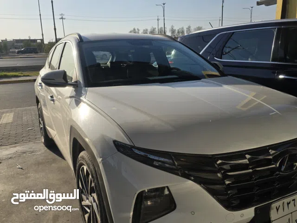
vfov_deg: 58.9
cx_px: 148
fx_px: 197
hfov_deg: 73.9
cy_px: 112
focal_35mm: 23
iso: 12
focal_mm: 6.3
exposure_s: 1/850
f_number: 1.7
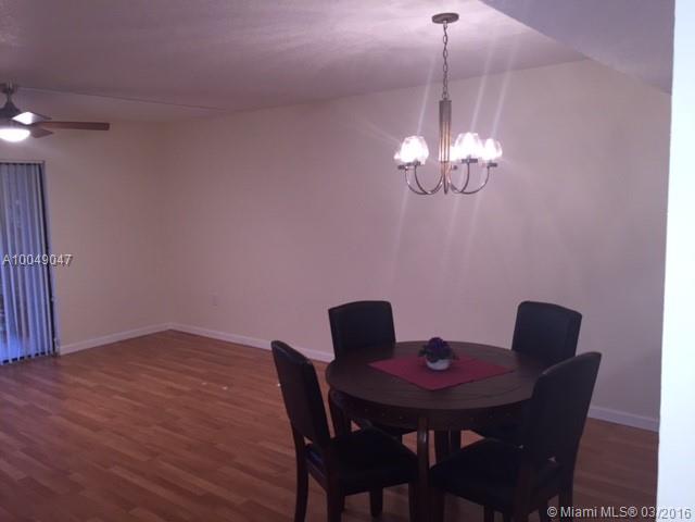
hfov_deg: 61.7
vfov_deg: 48.2
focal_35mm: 29
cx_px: 348
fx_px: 582
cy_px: 261
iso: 160
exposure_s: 1/30
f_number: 2.2
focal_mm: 4.15
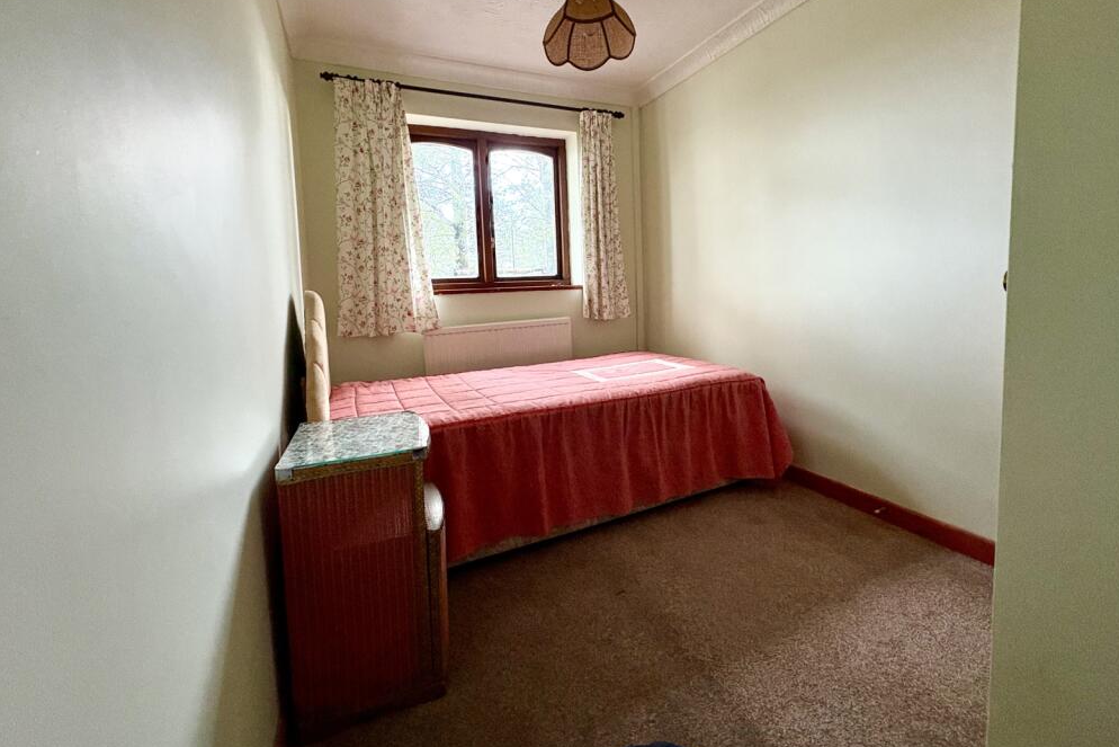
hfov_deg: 100.4
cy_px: 327
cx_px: 557
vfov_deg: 77.0
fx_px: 466
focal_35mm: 15
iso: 500
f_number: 2.2
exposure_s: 1/60
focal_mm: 2.22
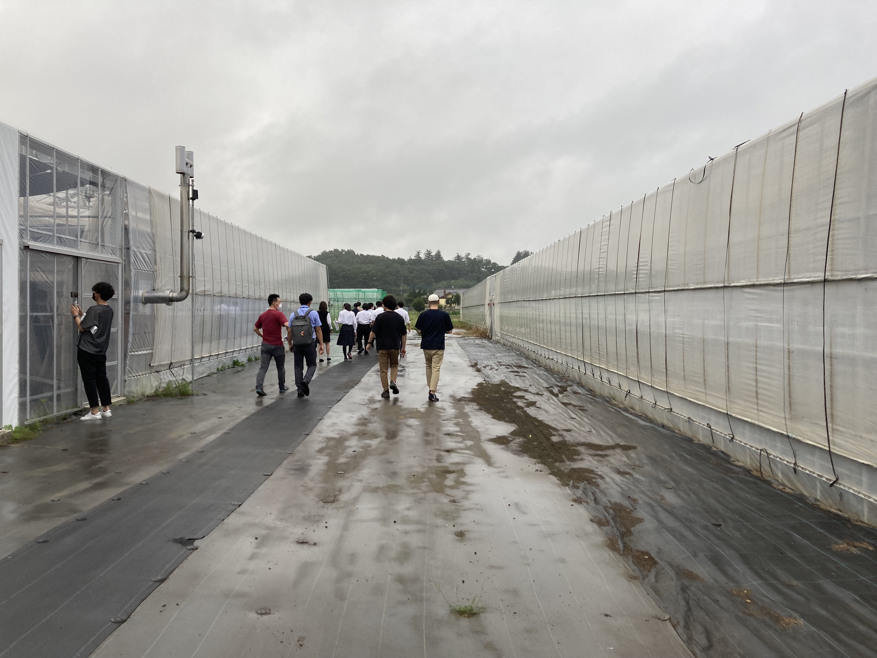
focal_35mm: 28
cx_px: 438
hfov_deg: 63.4
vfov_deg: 49.7
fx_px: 709
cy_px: 329
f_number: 1.8
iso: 32
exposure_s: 1/121
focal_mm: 3.99
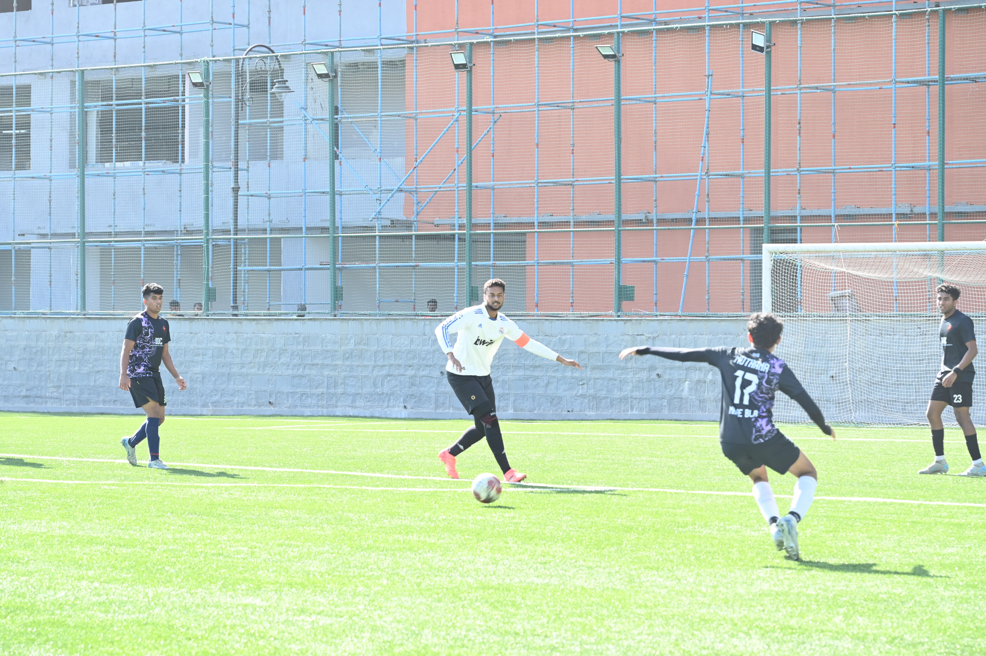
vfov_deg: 11.9
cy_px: 328
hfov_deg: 17.8
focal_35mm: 115
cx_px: 493
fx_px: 3148
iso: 1000
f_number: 8
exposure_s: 1/400
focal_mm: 115
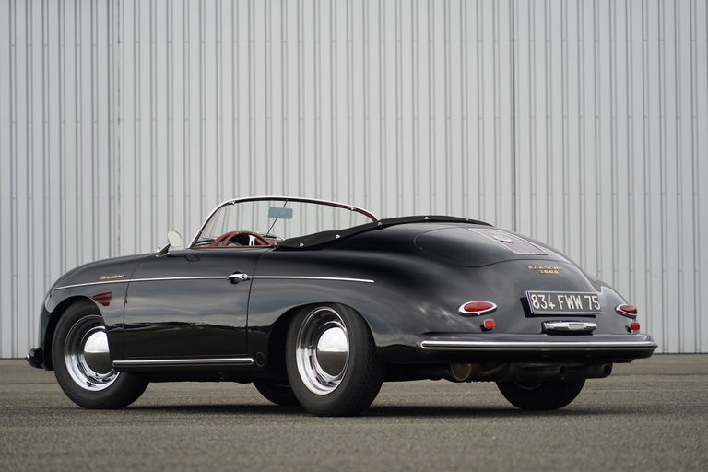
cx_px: 354
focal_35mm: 105
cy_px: 236
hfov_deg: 19.5
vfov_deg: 13.0
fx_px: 2065
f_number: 4
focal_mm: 105
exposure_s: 1/160
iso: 200
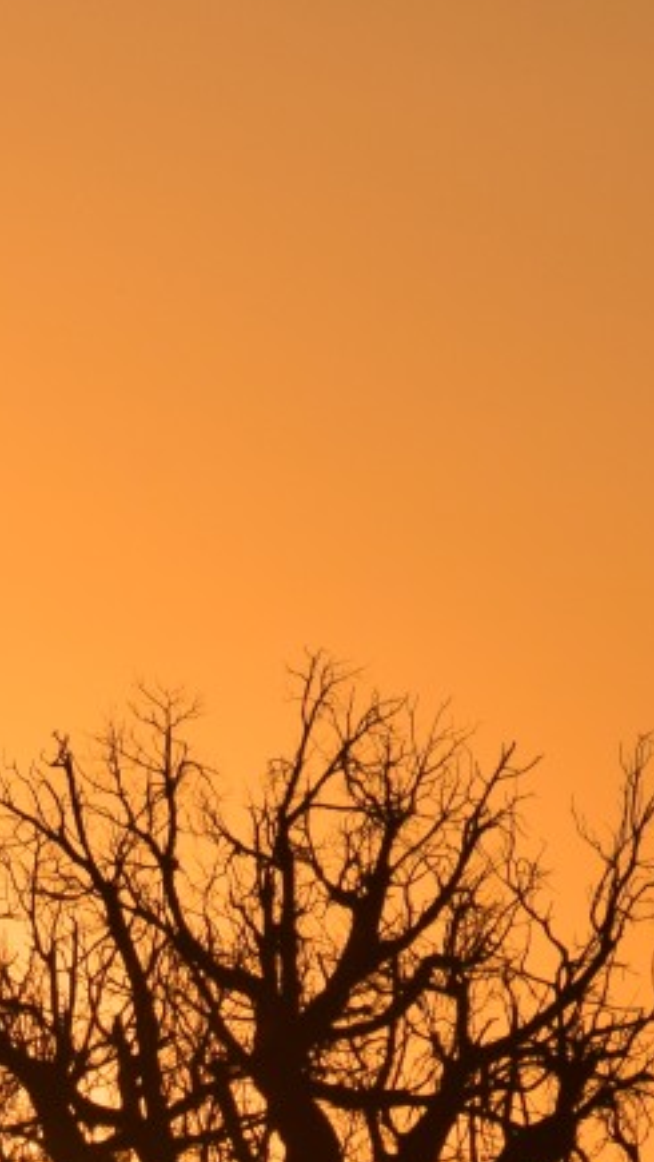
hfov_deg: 1.2
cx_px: -774
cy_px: 946
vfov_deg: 2.2
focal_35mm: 976
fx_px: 30060
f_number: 14
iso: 200
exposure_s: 1/1600
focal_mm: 200
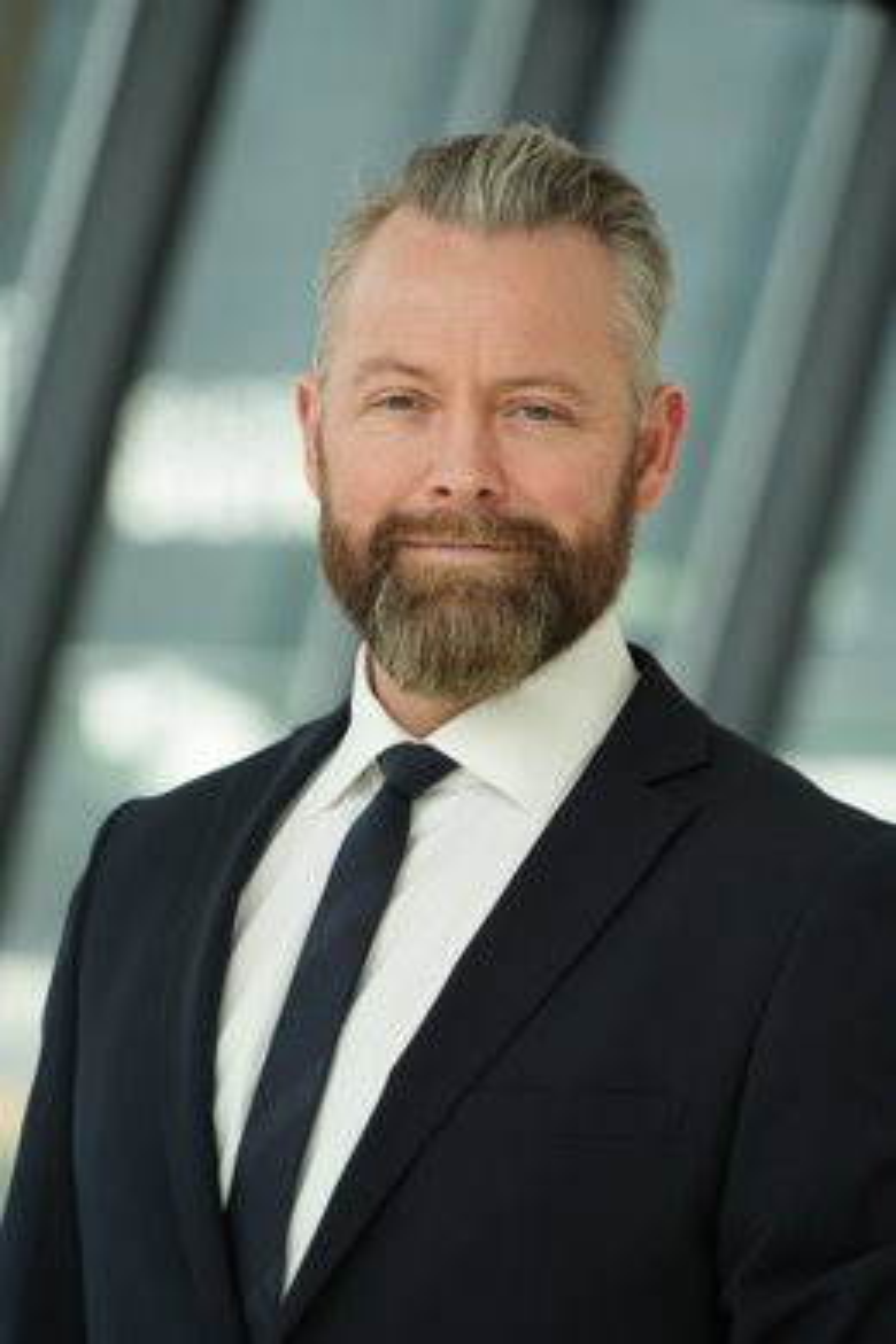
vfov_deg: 8.6
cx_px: 448
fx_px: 8959
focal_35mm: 240
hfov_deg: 5.7
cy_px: 672
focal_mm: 240
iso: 640
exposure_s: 1/250
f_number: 6.3
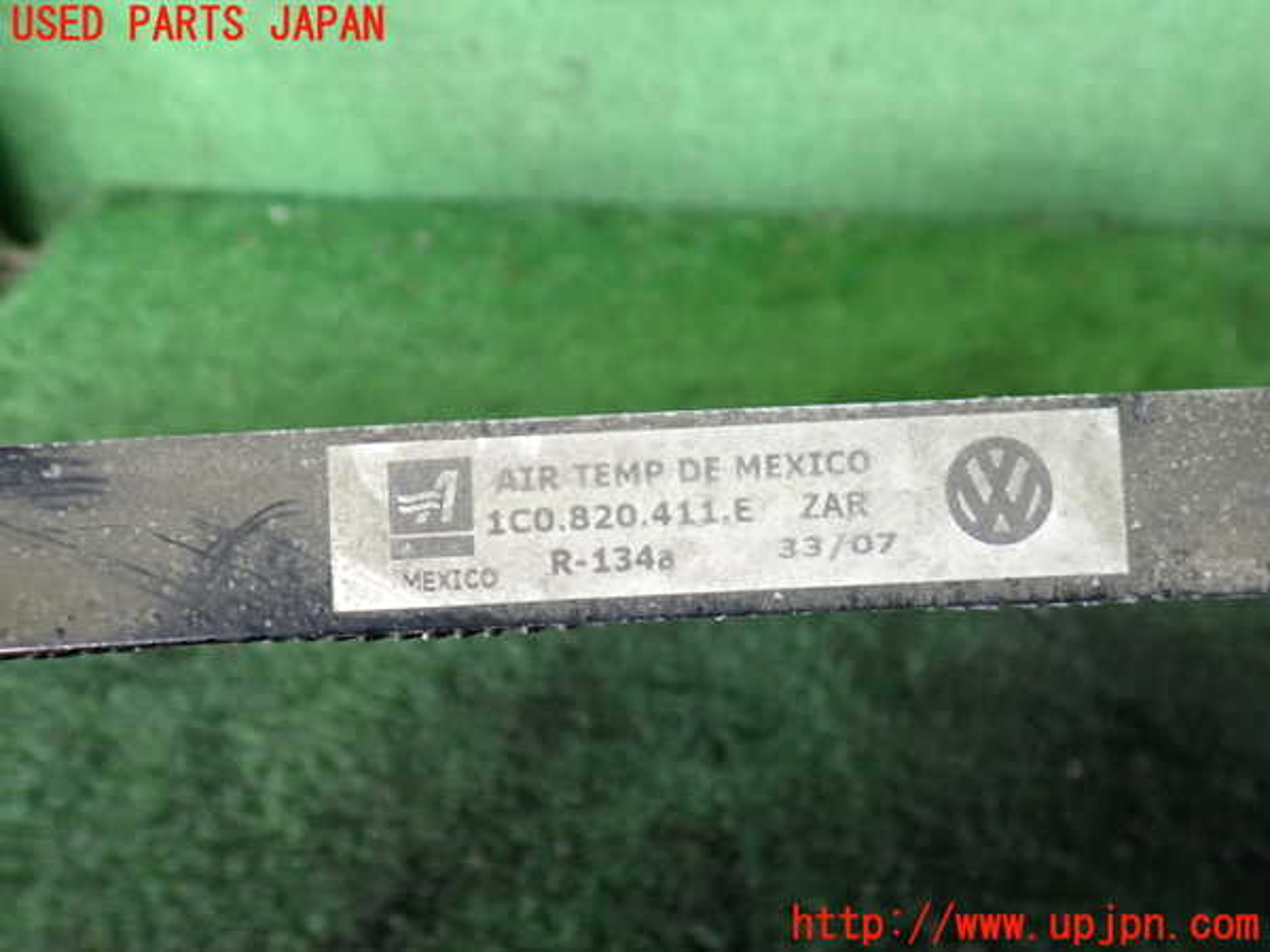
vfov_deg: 46.8
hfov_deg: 60.0
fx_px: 1101
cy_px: 476
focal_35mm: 30
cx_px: 635
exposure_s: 1/30
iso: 320
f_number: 2.3
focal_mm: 5.4
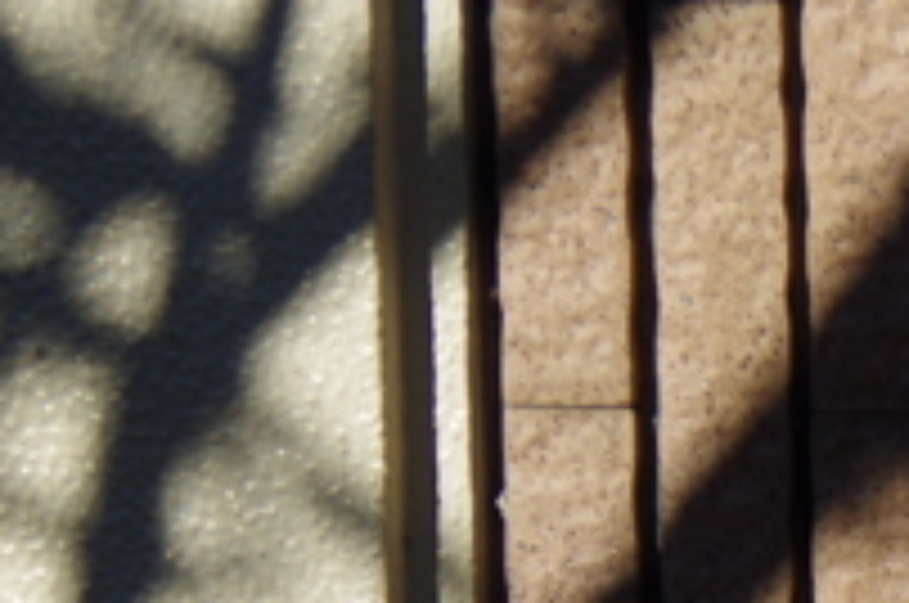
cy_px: 1386
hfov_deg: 4.0
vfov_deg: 2.6
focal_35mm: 517
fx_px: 13033
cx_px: 1714
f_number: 4.5
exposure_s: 1/800
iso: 100
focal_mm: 68
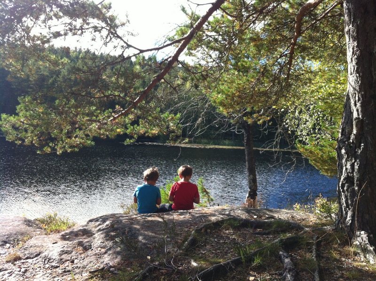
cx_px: 188
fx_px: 380
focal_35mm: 35
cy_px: 140
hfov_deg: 52.7
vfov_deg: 40.6
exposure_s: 1/437
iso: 80
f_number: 2.8
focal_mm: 3.85
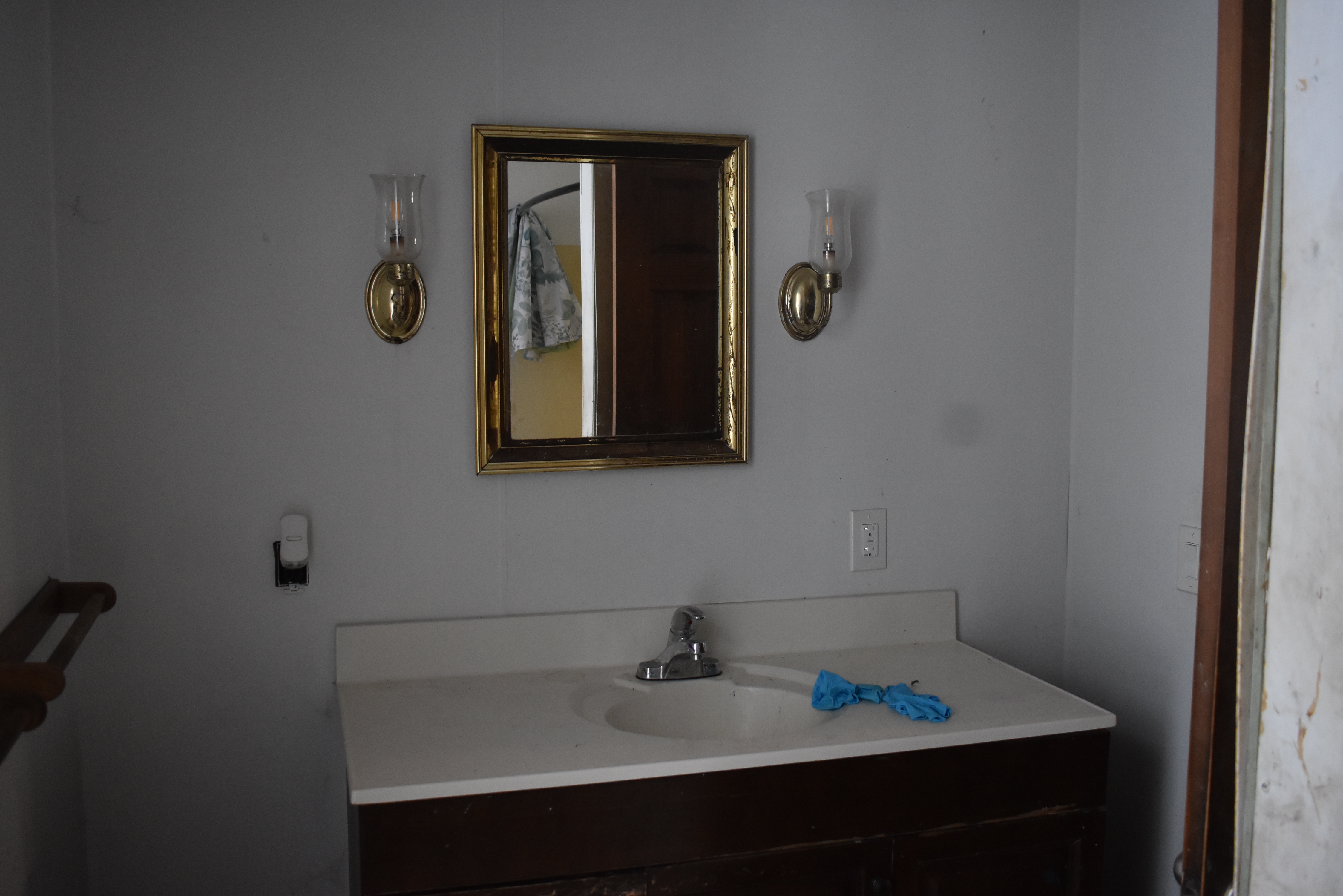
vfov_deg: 40.0
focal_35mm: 33
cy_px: 448
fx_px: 1231
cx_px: 672
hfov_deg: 57.2
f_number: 3.8
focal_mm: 22
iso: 1800
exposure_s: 1/60
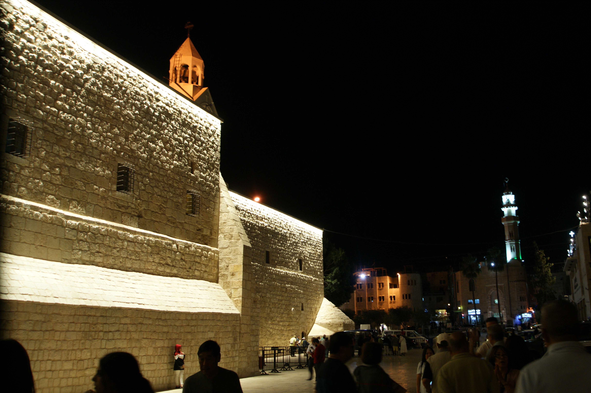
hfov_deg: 53.2
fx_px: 591
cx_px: 296
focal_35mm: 36
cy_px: 196
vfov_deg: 36.8
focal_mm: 24
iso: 400
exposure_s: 1/10
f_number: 4.5
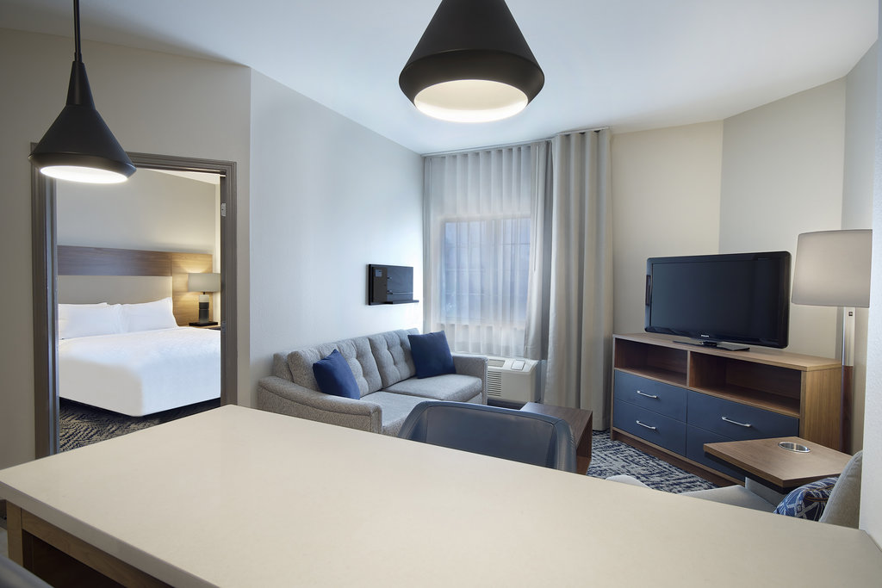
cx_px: 441
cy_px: 294
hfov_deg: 90.0
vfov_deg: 67.4
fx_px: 441
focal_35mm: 18
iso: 250
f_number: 7.1
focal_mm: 12
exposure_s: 1/3
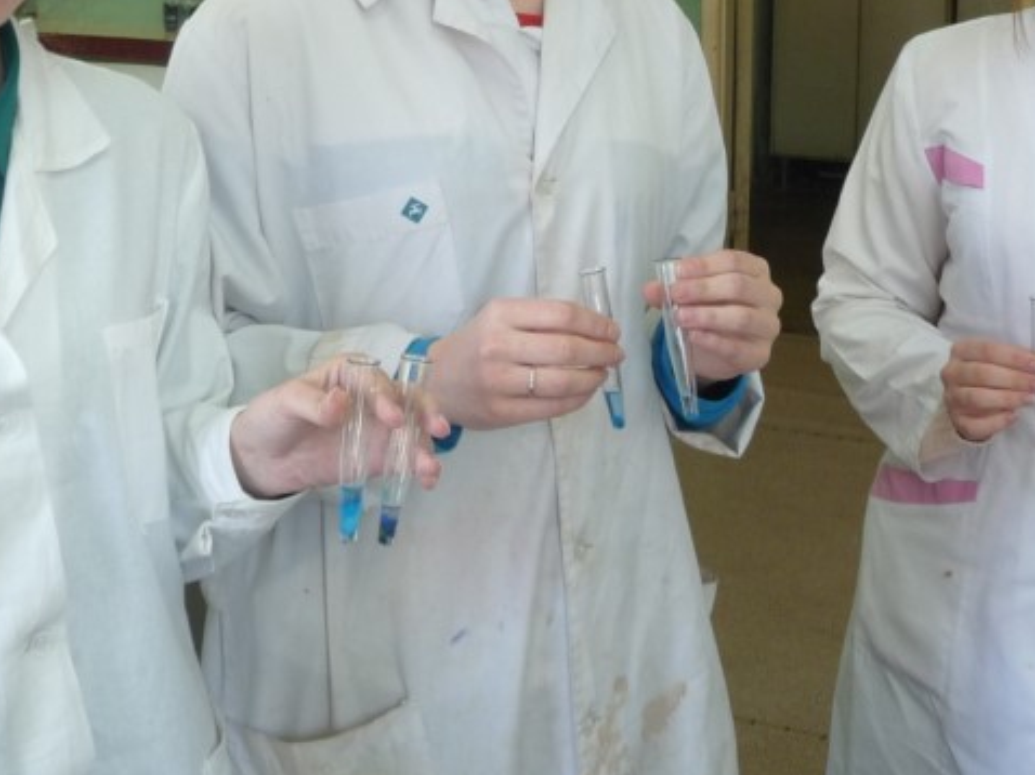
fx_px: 1793
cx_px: 561
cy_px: 102
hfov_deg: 32.2
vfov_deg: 23.8
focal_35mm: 60
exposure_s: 1/30
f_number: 3.3
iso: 100
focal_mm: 4.7
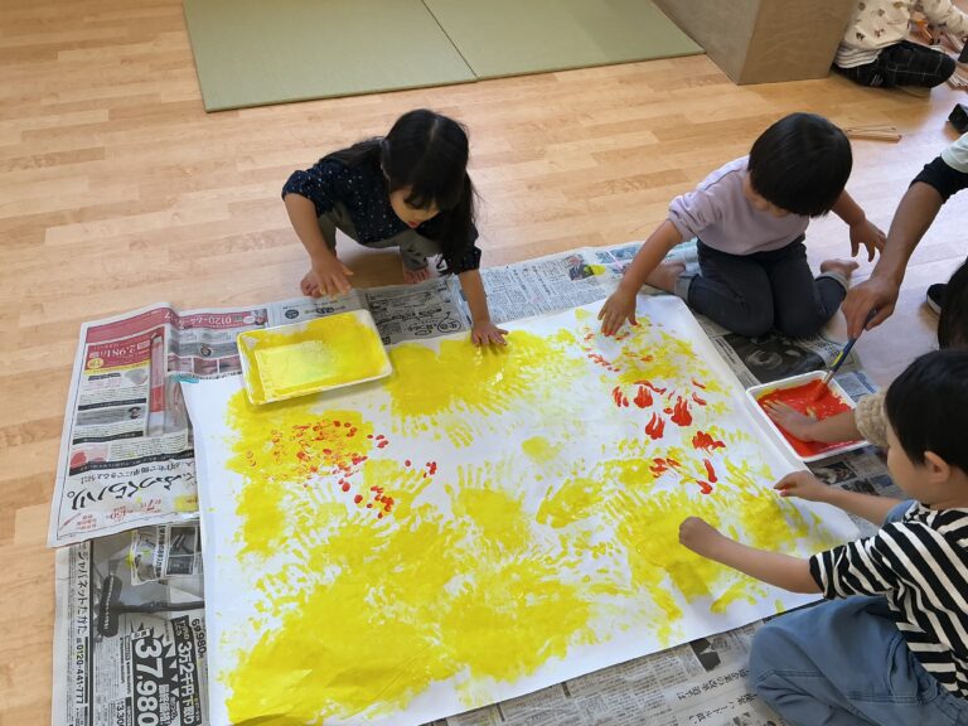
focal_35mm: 29
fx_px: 811
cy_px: 363
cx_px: 484
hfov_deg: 61.7
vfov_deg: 48.2
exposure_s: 1/100
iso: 32
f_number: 1.8
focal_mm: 3
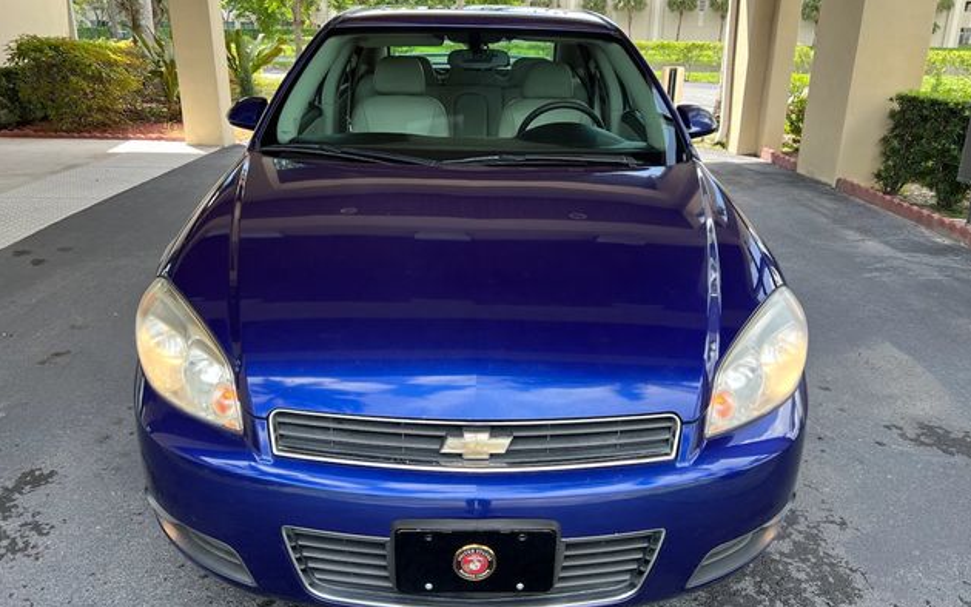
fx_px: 741
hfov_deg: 66.5
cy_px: 293
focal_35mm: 28
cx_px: 489
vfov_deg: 44.6
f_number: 1.5
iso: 50
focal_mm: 5.7
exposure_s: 1/471
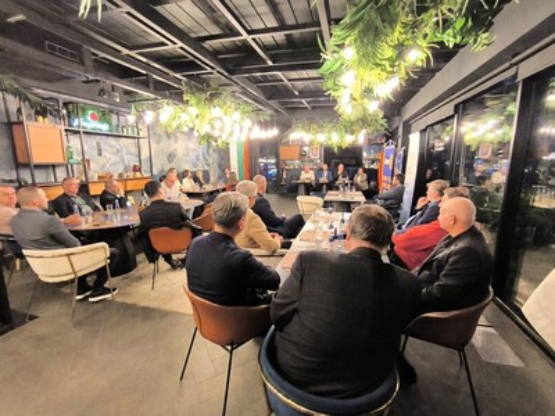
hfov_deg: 94.5
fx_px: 257
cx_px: 278
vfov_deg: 78.1
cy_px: 208
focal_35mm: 16
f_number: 2.2
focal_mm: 1.65
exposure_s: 1/25
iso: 800
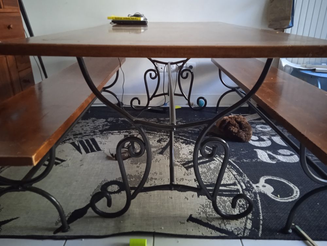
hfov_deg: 63.4
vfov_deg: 49.7
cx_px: 164
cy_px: 123
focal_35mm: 28
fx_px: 265
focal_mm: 3.43
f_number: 2.2
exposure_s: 1/14.3
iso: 1959
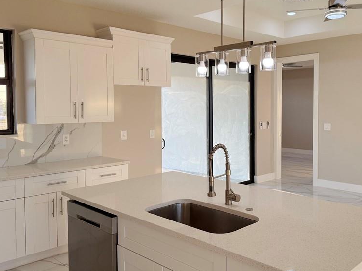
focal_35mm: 33
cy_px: 118
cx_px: 216
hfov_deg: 55.0
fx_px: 345
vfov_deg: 42.8
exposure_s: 1/742
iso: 100
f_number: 1.78
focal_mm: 6.76
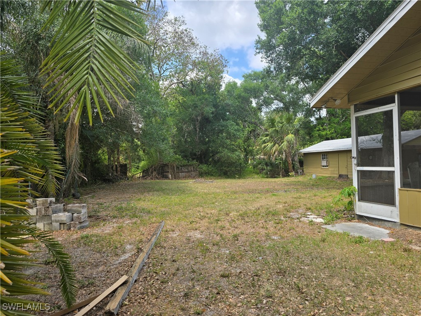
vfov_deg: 58.9
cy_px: 158
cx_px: 210
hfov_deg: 73.9
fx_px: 280
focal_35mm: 23
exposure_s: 1/489
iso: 12
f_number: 1.7
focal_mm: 6.3
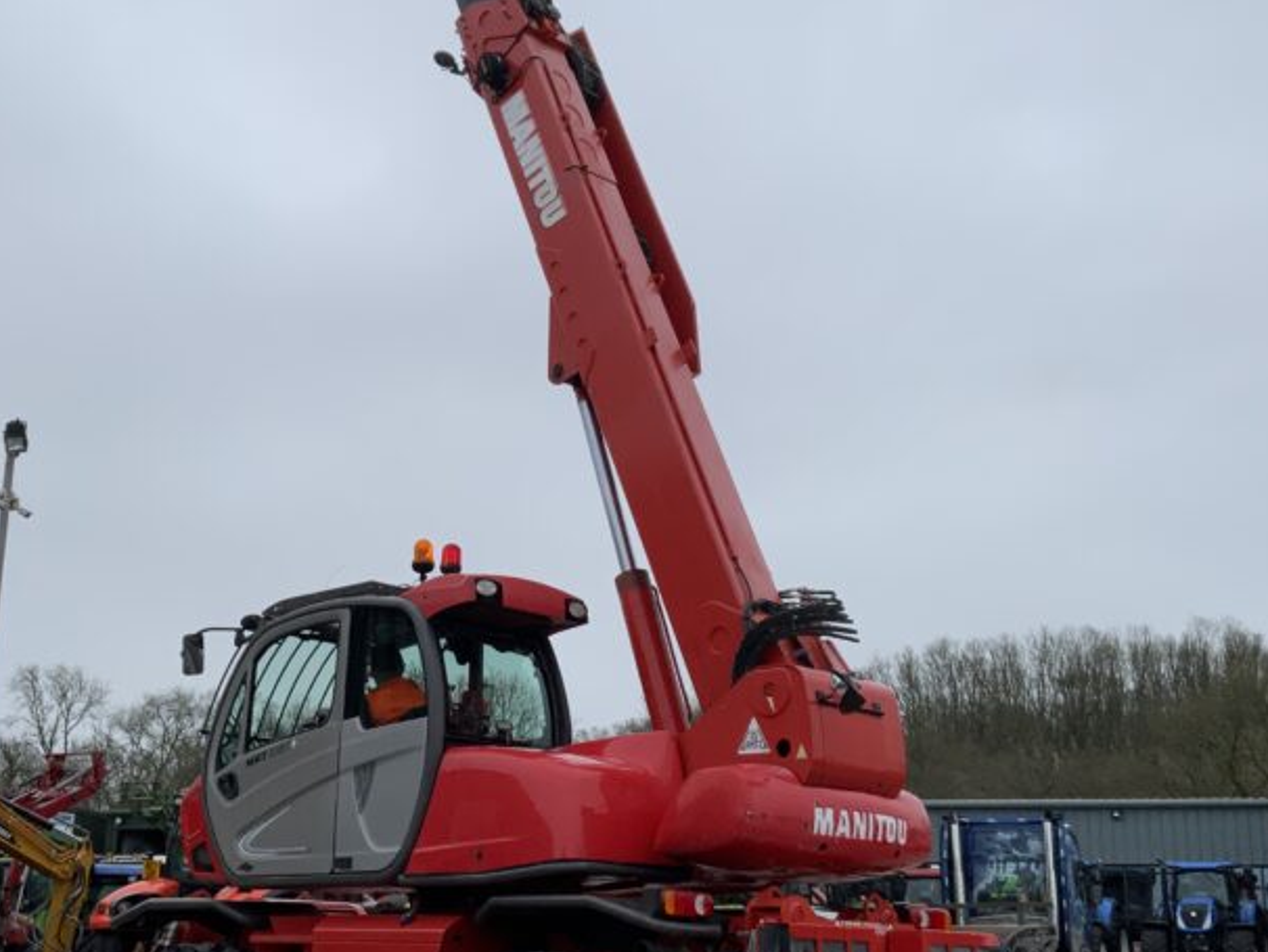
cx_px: 513
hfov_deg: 38.7
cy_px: 464
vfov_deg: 29.7
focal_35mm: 49
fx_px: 1796
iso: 16
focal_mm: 3
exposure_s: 1/883
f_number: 1.8
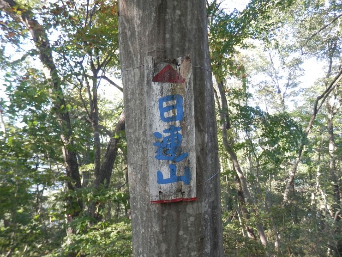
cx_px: 175
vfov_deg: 51.3
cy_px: 137
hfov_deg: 65.3
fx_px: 267
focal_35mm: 27
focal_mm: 4.5
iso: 80
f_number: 3
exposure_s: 1/30
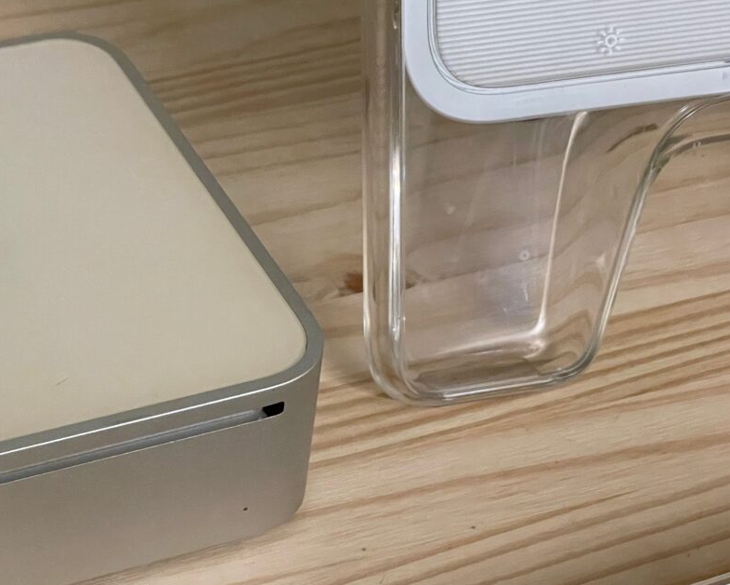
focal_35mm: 93
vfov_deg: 16.5
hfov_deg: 20.3
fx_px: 2010
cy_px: 358
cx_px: 109
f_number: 2
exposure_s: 1/60
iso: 500
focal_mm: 6
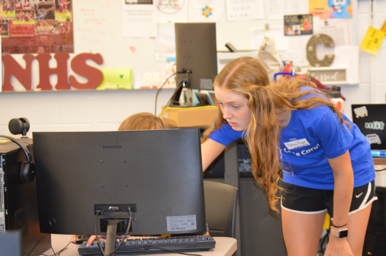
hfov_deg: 20.6
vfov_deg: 13.8
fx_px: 1061
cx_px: 193
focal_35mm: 99
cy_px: 128
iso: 900
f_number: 4.2
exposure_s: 1/60
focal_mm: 66
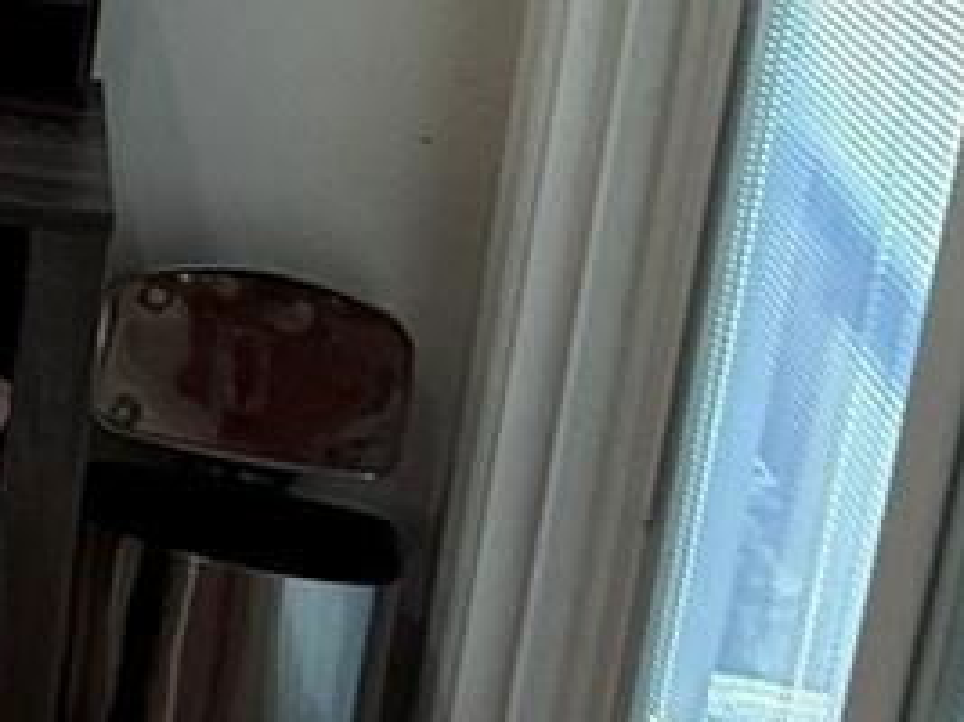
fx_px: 2338
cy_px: -87
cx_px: -1488
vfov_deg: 17.0
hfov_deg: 13.9
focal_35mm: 84
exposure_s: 1/120
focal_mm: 2.22
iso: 100
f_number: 2.2
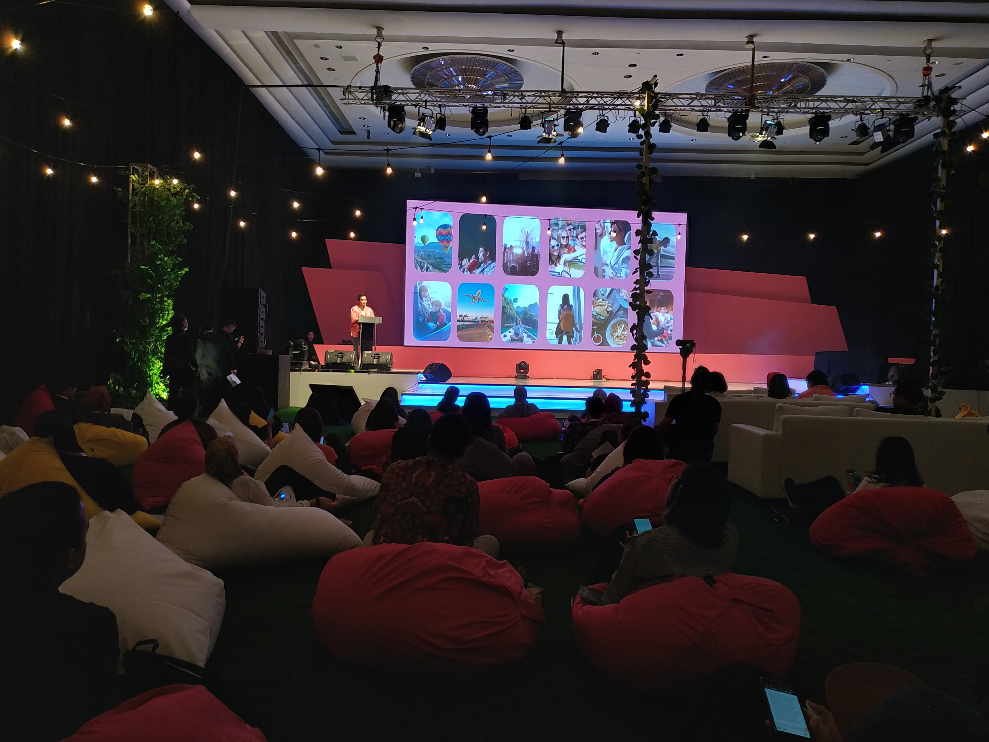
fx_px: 686
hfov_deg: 71.6
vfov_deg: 56.8
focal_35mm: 24
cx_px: 494
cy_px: 371
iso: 200
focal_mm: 3.94
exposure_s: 1/33
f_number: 1.9
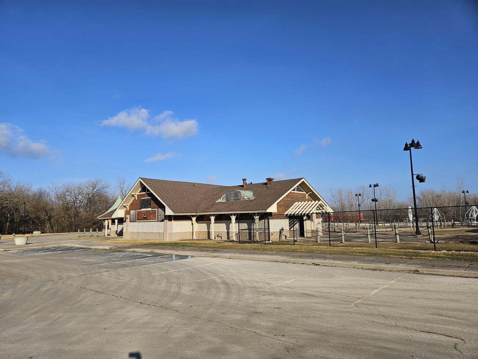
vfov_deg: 58.9
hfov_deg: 73.9
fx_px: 318
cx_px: 239
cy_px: 180
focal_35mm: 23
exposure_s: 1/2586
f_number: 1.8
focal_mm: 5.4
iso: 25
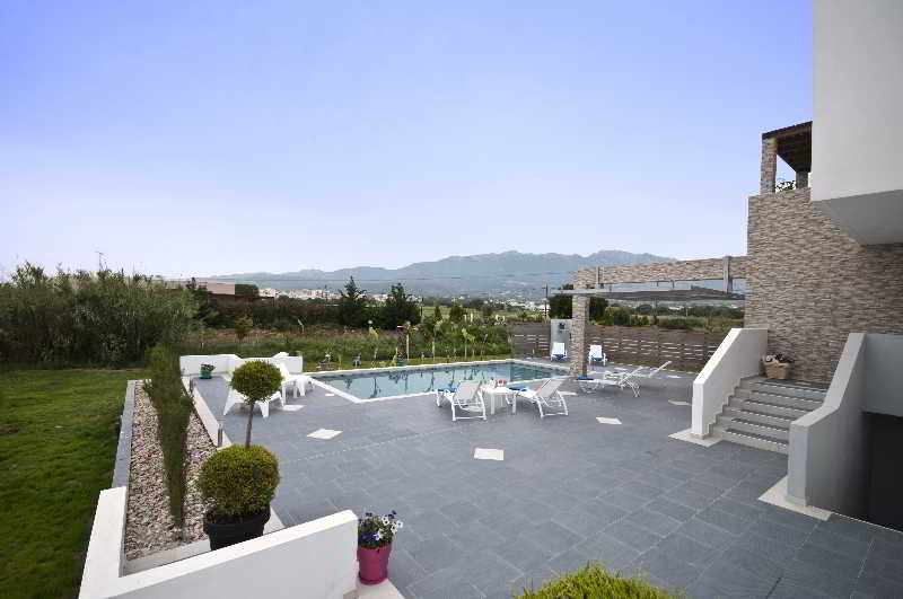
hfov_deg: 100.5
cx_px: 452
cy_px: 300
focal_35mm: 15
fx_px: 376
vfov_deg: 77.2
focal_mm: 10
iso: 100
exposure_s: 1/200
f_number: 6.3
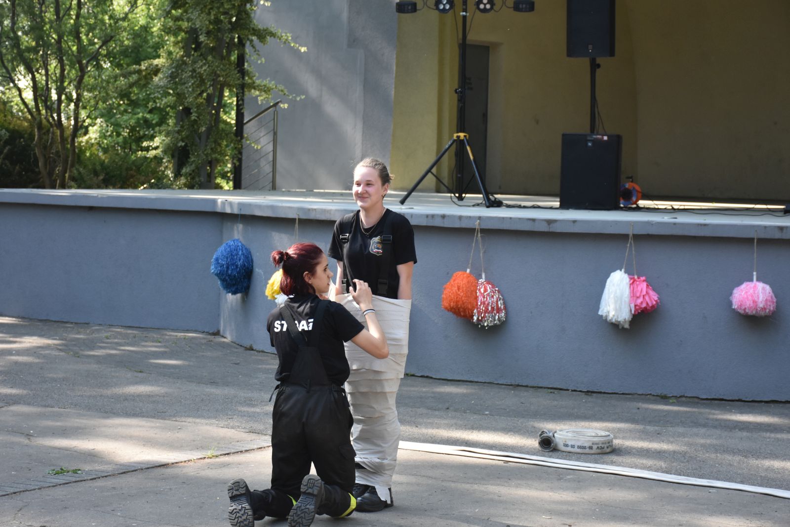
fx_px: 1843
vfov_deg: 16.3
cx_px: 395
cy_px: 264
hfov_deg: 24.2
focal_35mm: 84
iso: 800
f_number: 5.6
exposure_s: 1/500
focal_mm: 56
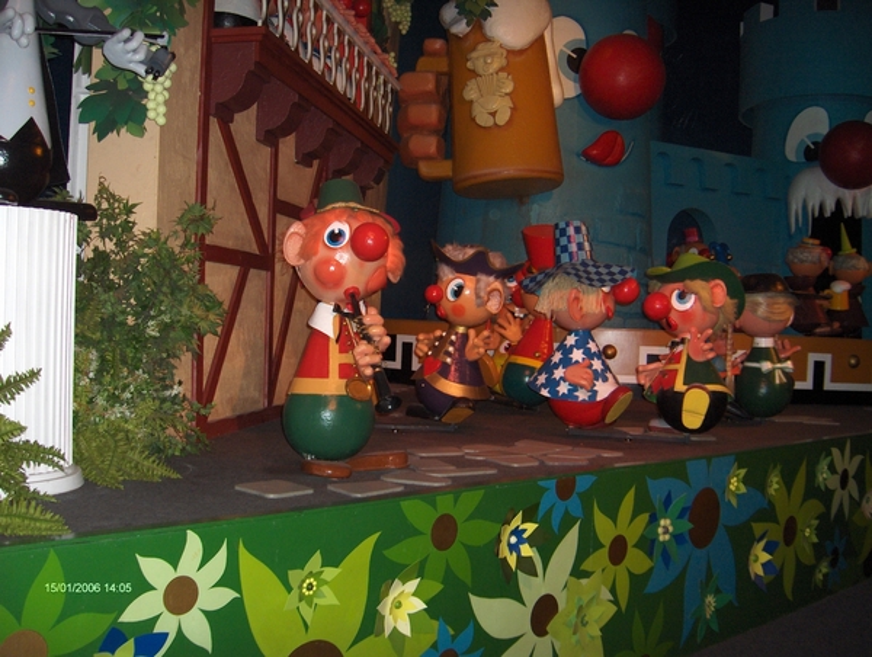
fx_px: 984
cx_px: 436
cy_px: 328
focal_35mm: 39
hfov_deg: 47.8
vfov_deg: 36.9
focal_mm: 8
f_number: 2.8
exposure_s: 1/60
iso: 100
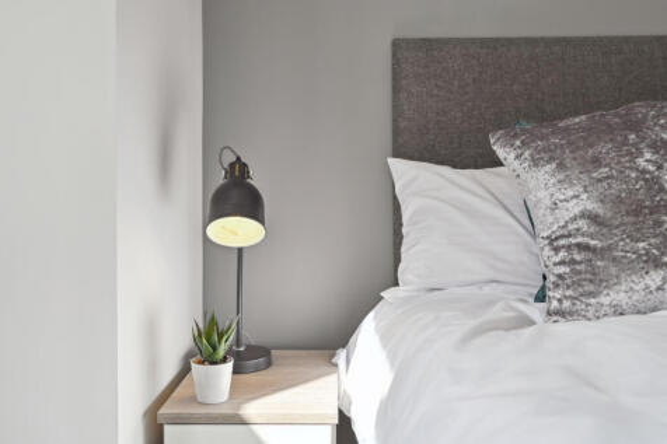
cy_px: 222
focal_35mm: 35
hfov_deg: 54.5
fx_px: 648
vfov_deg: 37.8
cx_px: 334
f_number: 5.6
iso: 100
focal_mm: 35
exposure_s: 1/125
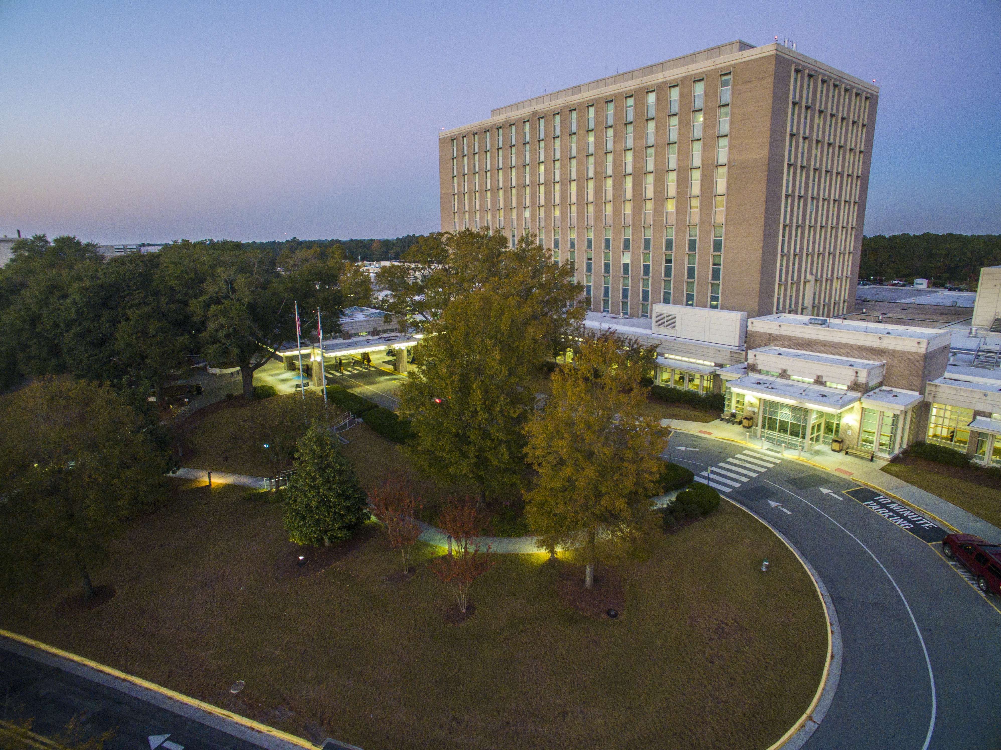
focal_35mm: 20
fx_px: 578
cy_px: 375
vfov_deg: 65.9
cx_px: 500
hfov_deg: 81.8
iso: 750
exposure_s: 1/8
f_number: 2.8
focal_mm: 3.61
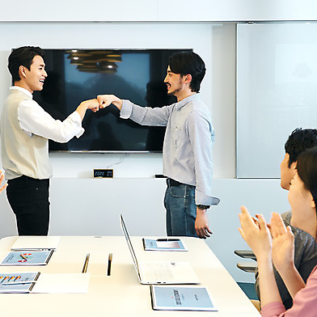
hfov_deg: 32.4
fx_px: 539
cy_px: 156
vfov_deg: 32.8
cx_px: 92
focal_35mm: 52
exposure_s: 1/80
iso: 250
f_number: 5.6
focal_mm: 40
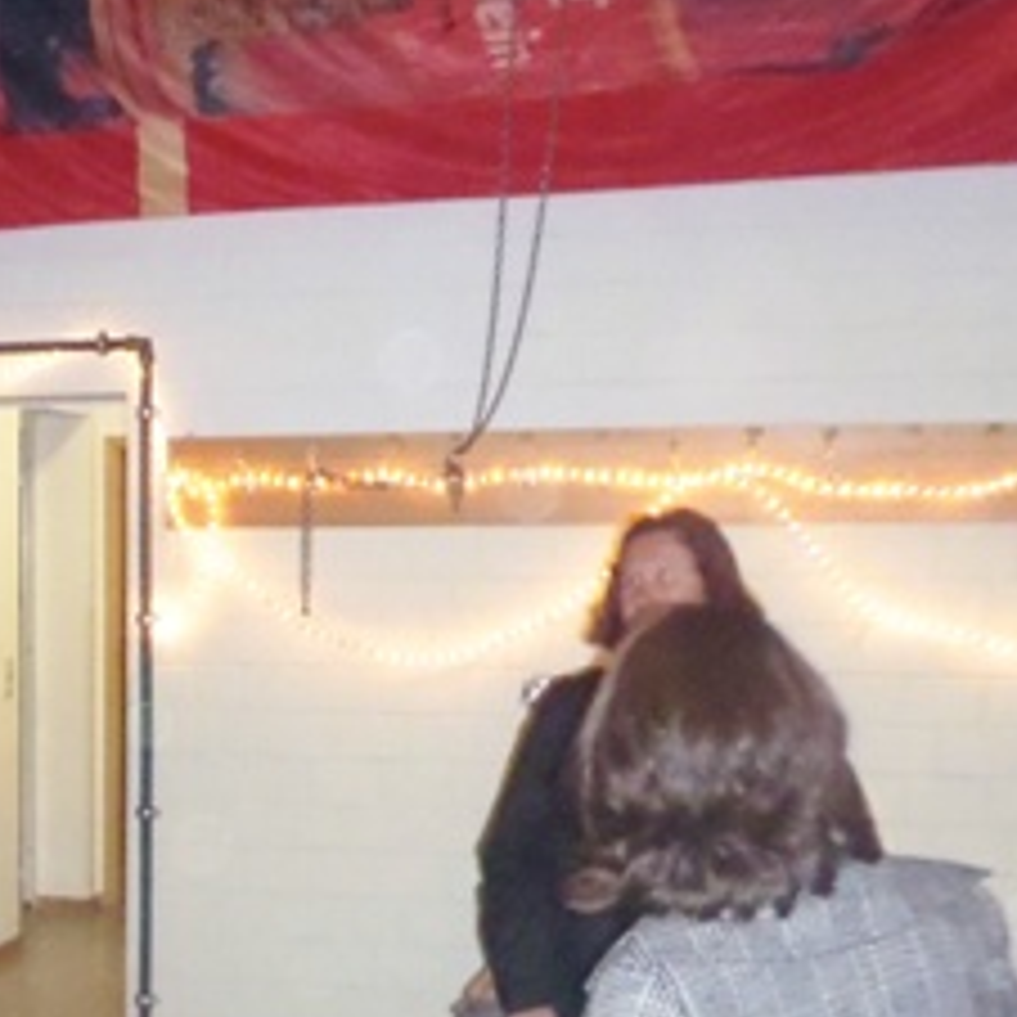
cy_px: 846
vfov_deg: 24.2
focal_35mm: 70
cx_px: -162
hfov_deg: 22.9
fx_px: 2327
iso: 640
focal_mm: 5
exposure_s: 1/30
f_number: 3.5
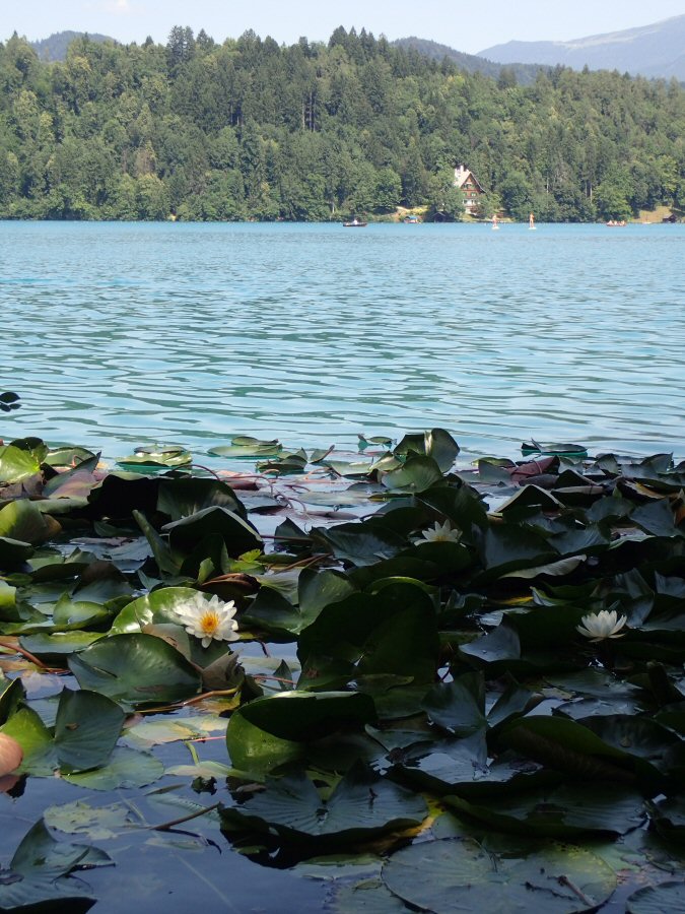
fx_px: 1715
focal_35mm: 65
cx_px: 342
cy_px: 457
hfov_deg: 22.6
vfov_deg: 29.8
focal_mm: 11.78
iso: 100
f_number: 5
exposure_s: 1/200
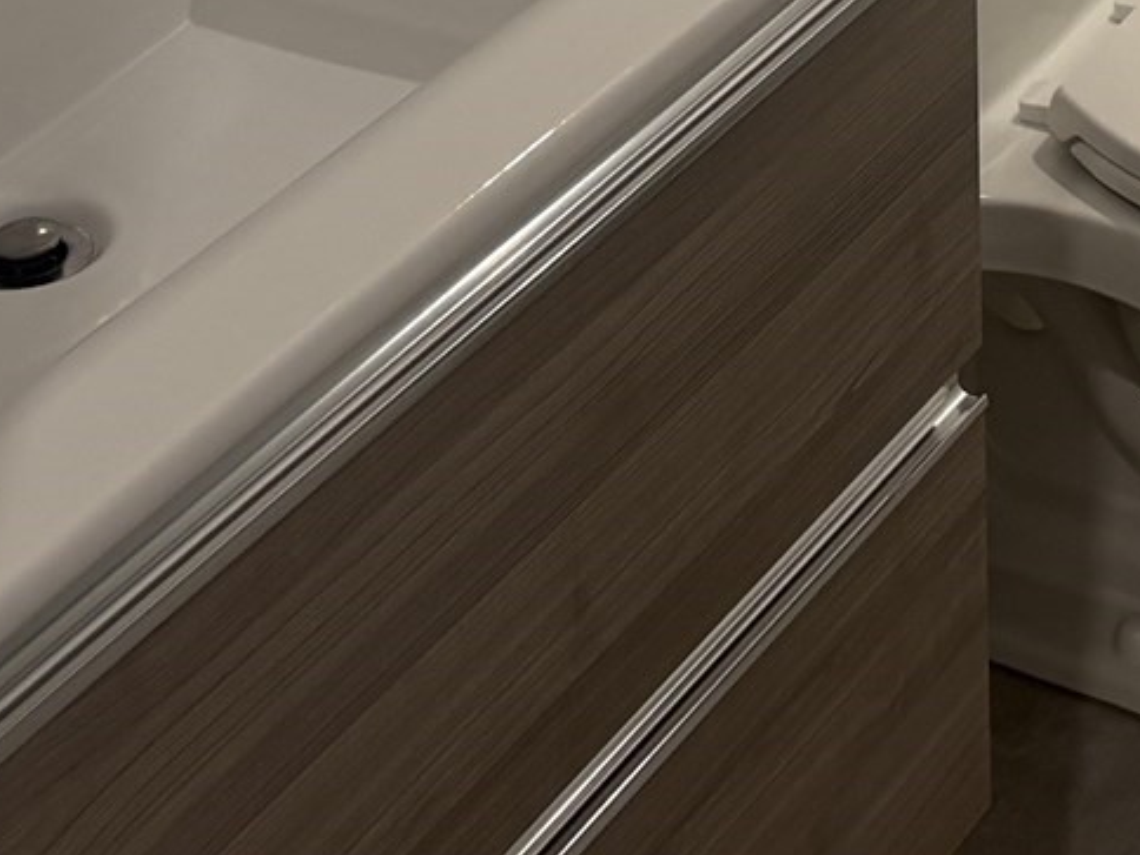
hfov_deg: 17.6
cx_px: 1020
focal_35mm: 110
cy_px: -914
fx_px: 3623
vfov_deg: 11.9
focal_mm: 5.96
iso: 80
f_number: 1.6
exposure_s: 1/60
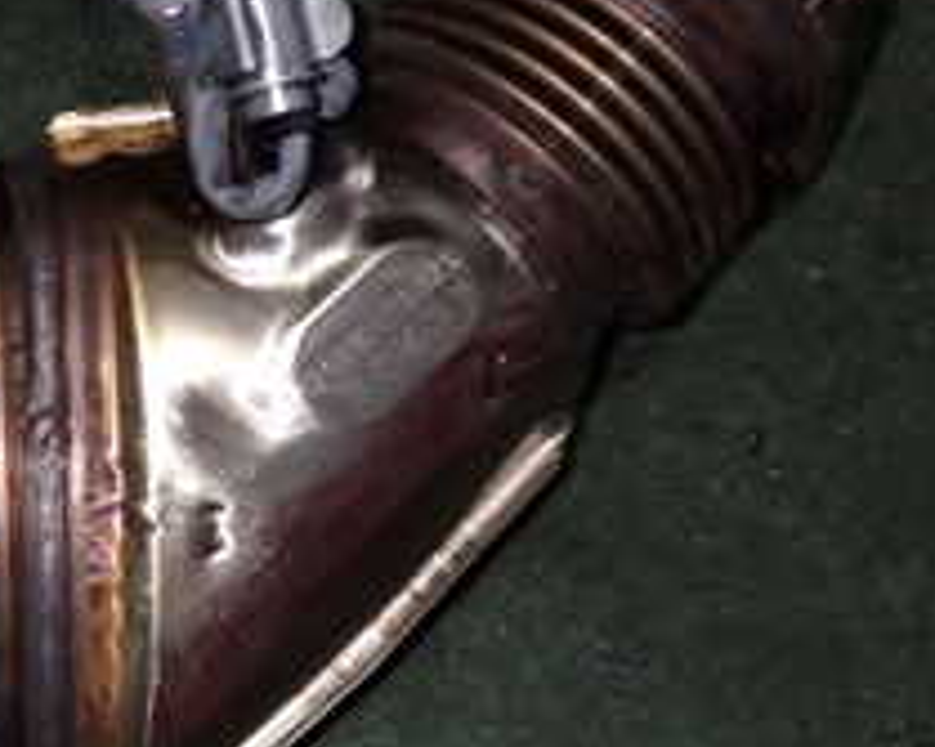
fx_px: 2323
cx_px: 58
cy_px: 367
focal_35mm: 84
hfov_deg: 22.1
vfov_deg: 18.3
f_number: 6.3
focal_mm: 5.4
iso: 400
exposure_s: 1/30
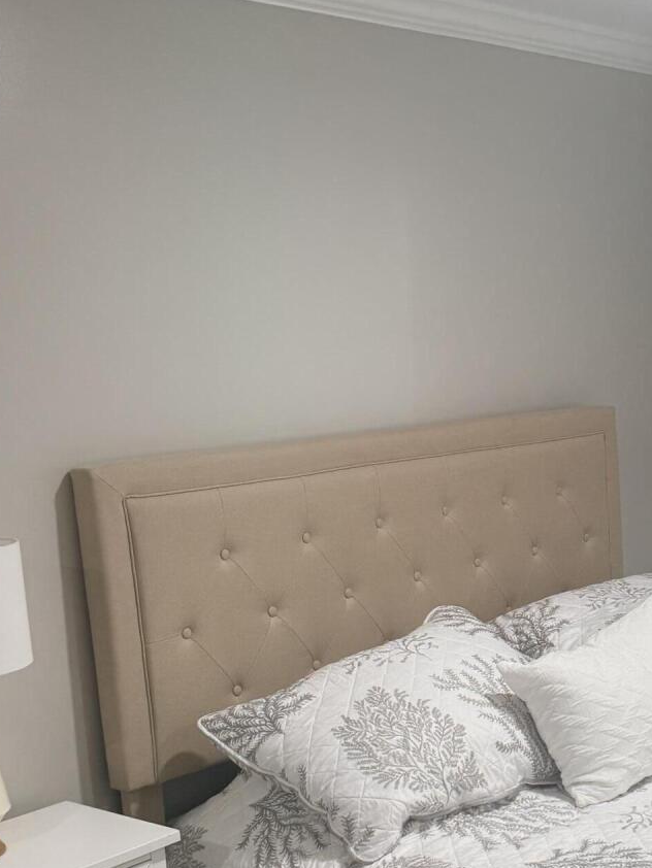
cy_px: 641
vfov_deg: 33.2
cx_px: 593
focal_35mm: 57
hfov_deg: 24.9
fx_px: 1431
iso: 160
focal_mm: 6.76
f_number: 1.78
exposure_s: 1/120
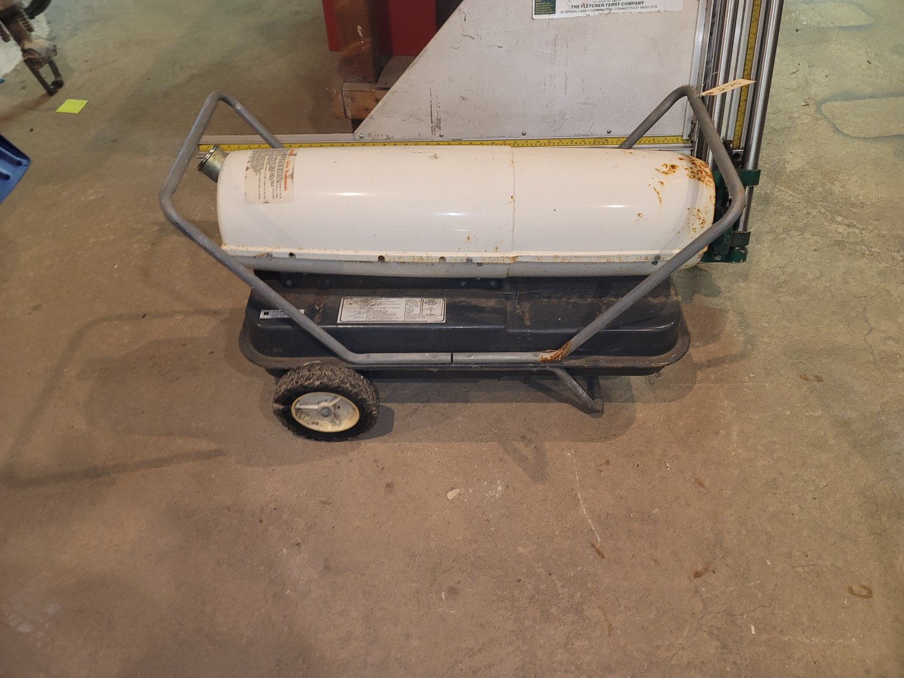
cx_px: 452
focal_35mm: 25
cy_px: 339
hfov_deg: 69.4
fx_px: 653
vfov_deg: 54.9
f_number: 1.8
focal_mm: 7
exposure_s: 1/10
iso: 160
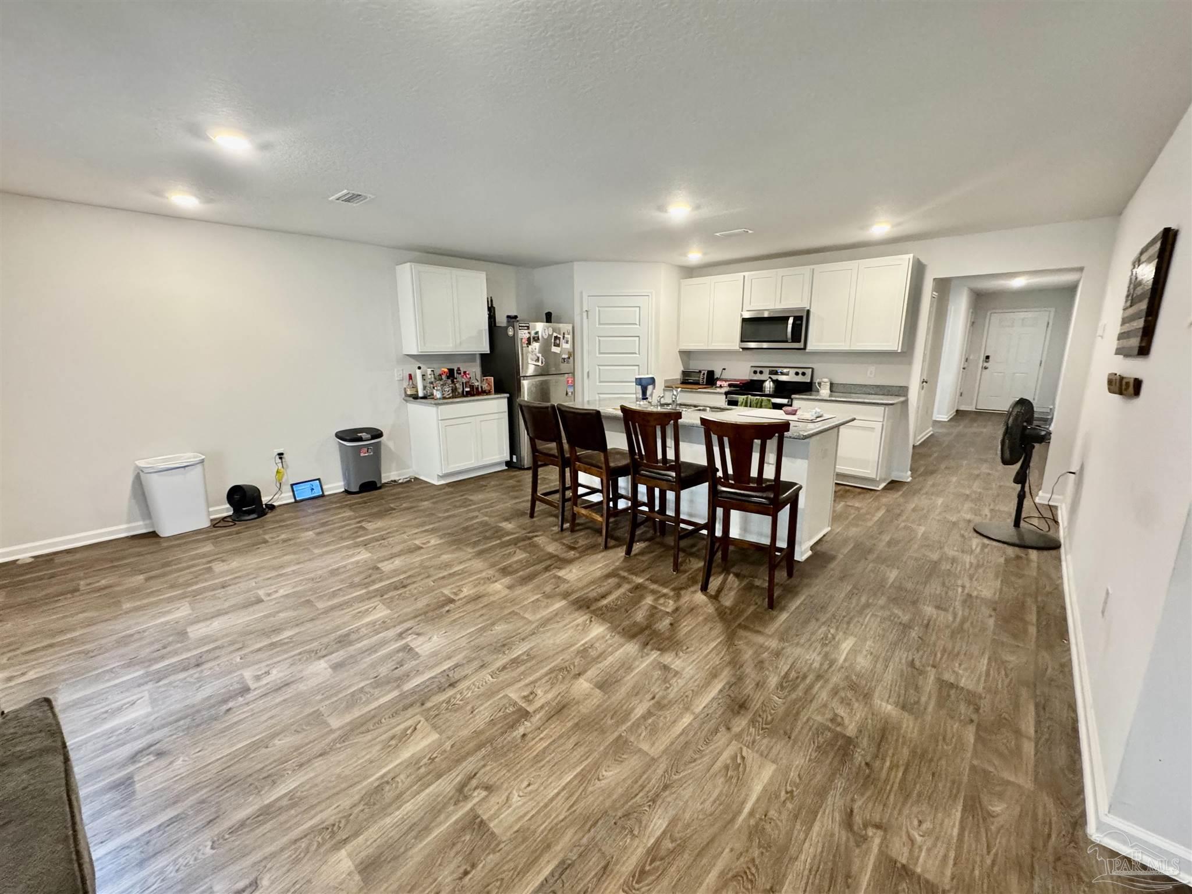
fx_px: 482
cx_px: 596
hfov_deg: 102.1
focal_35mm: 14
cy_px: 447
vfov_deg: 85.7
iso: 320
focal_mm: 2.22
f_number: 2.2
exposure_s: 1/60
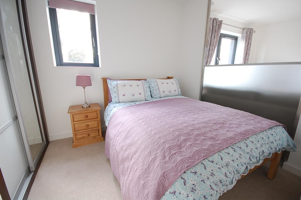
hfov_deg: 100.4
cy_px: 100
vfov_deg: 77.2
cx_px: 150
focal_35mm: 15
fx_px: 125
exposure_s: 1/30
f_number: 4
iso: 400
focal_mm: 10
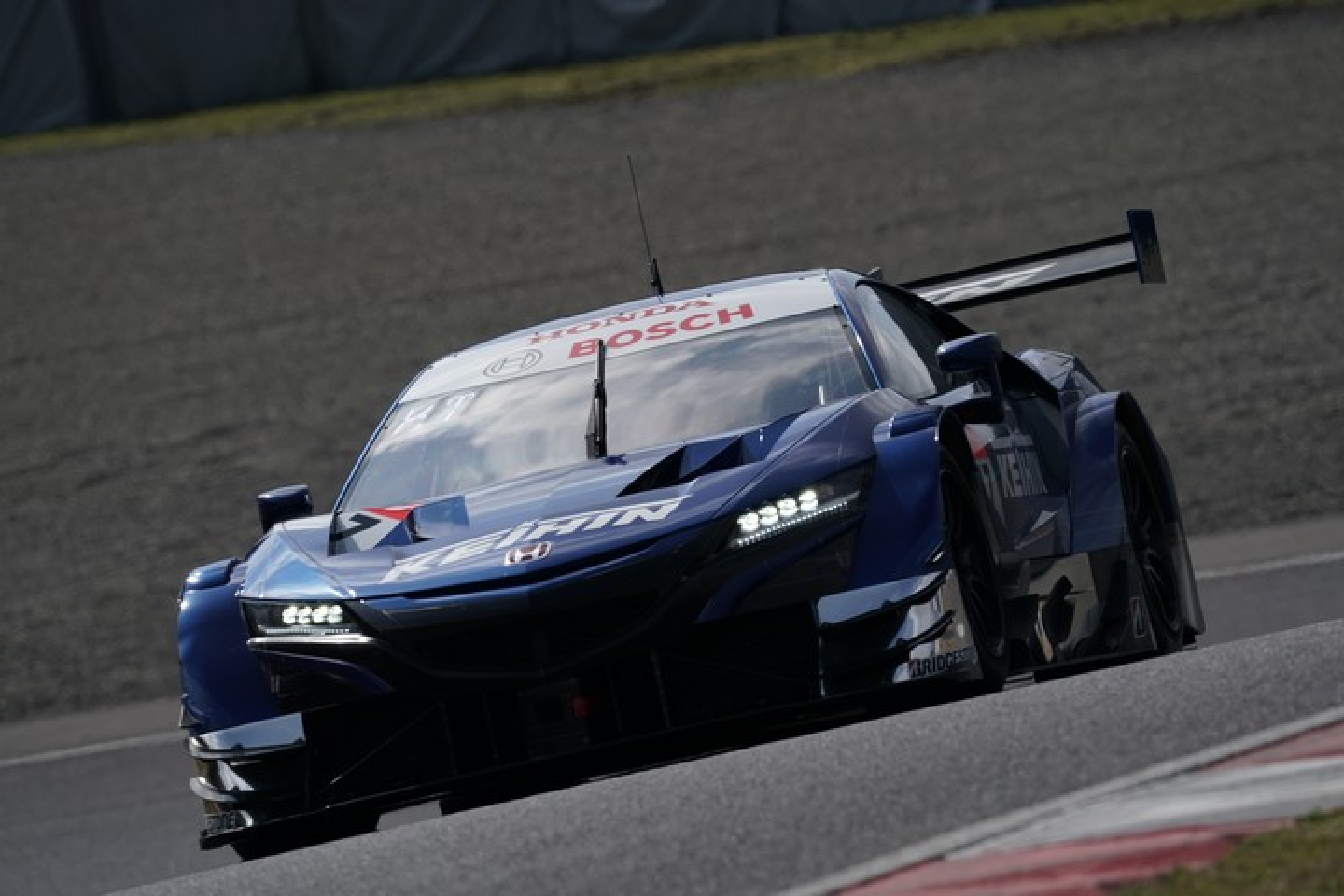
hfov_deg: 3.4
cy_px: 448
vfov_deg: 2.3
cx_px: 672
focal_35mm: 600
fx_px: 22398
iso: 200
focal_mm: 600
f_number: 10
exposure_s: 1/800
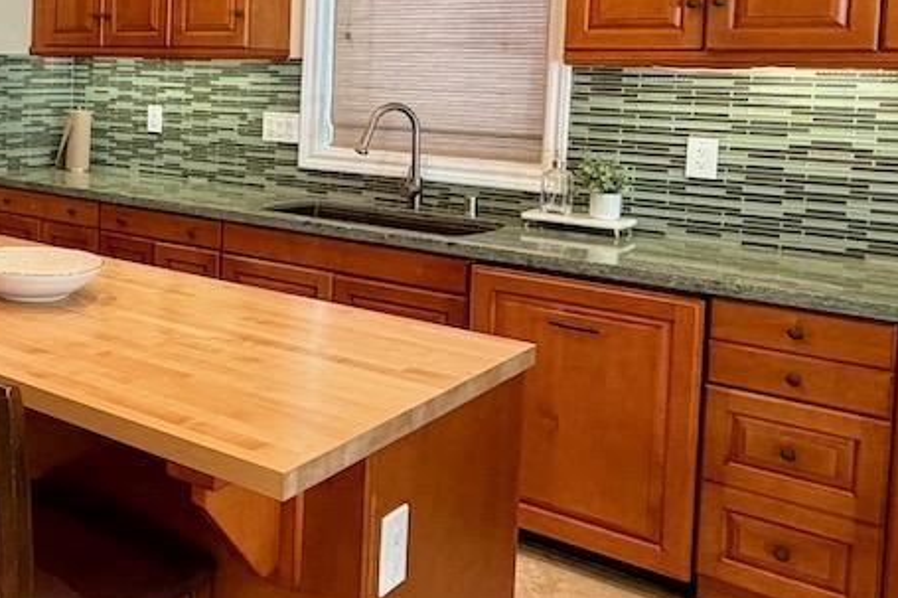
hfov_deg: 41.8
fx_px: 1022
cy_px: 118
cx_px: 22
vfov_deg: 31.7
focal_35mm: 41
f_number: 2.2
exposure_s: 1/60
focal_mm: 2.22
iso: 320
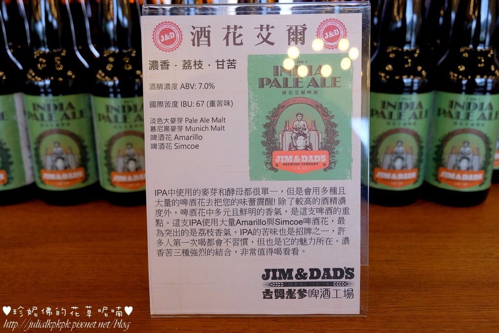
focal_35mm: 33
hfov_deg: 57.2
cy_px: 166
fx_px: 457
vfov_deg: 40.0
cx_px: 250
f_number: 4
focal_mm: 22.2
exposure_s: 1/60
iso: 2000
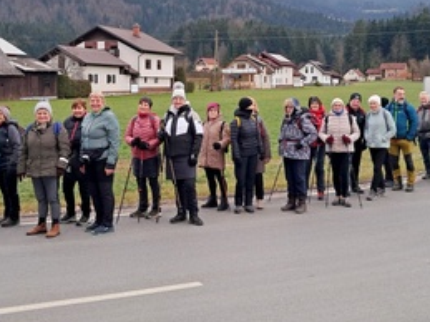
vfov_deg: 30.6
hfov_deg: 40.4
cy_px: 101
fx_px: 584
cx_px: 213
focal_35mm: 47
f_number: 1.8
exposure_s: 1/60
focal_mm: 4
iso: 50
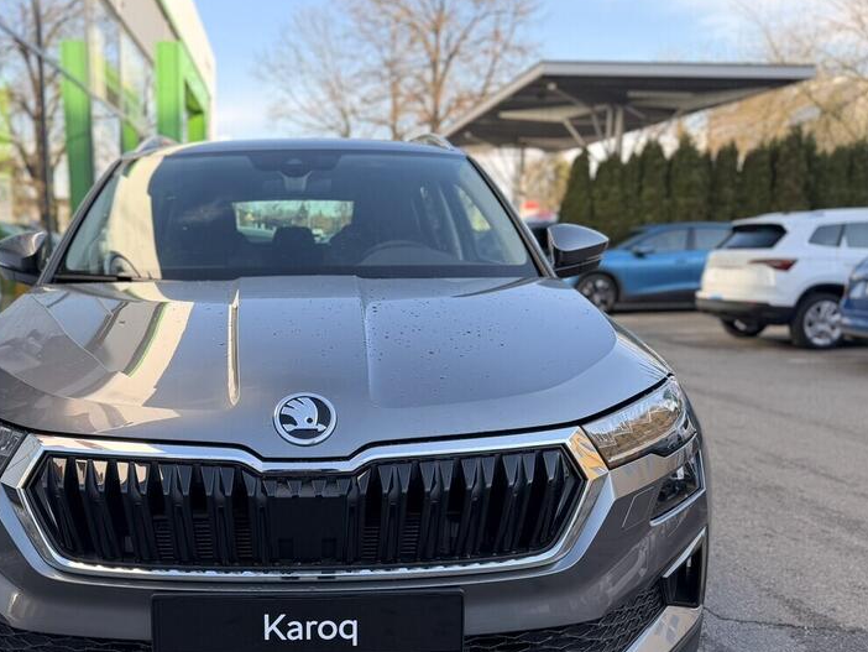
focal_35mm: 35
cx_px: 302
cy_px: 418
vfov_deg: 40.4
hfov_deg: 51.8
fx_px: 878
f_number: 1.78
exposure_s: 1/840
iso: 100
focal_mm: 6.76
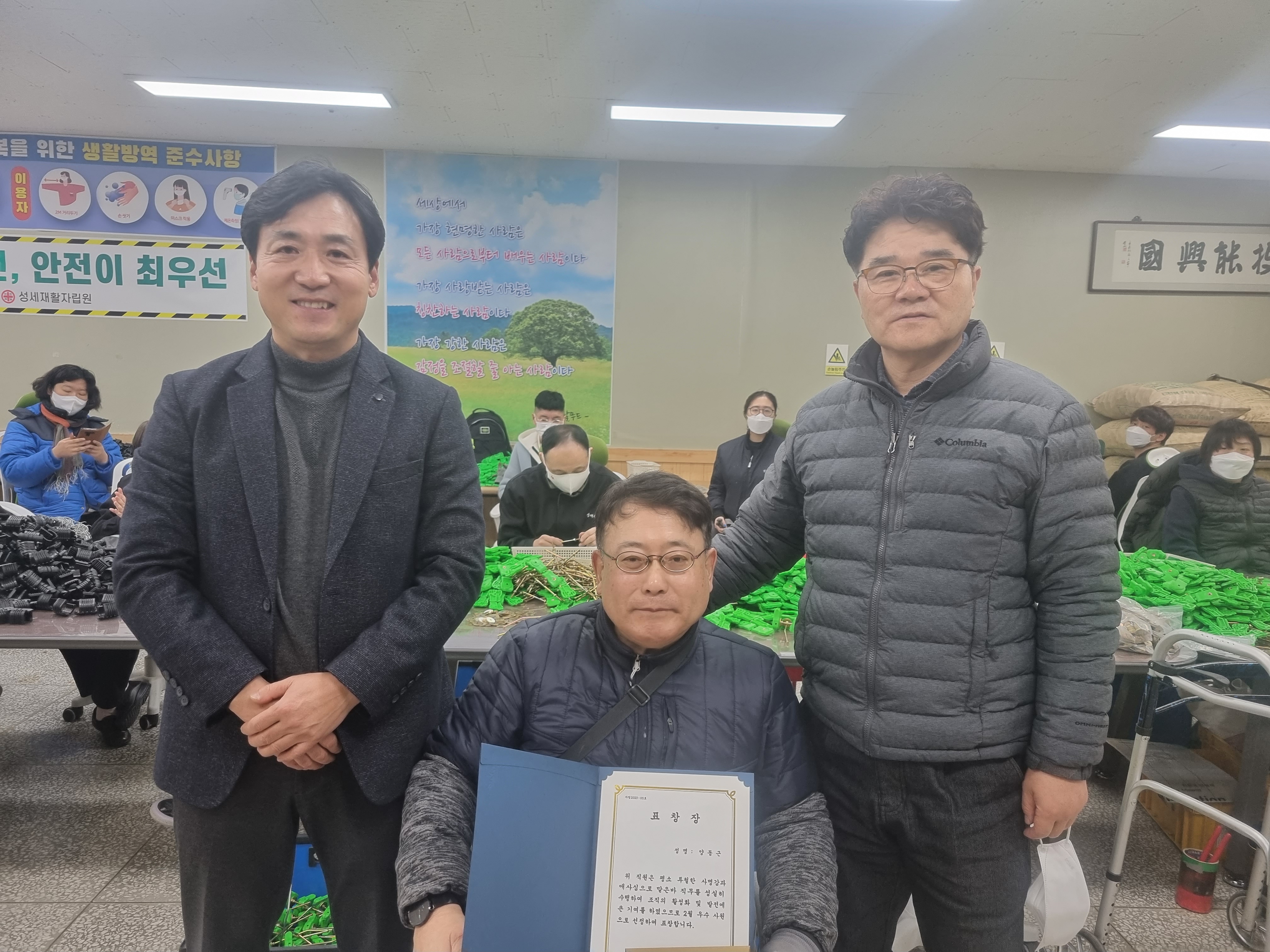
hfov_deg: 67.3
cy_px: 476
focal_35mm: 26
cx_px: 635
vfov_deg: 53.1
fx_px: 954
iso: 200
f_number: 1.8
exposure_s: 1/120
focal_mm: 5.4
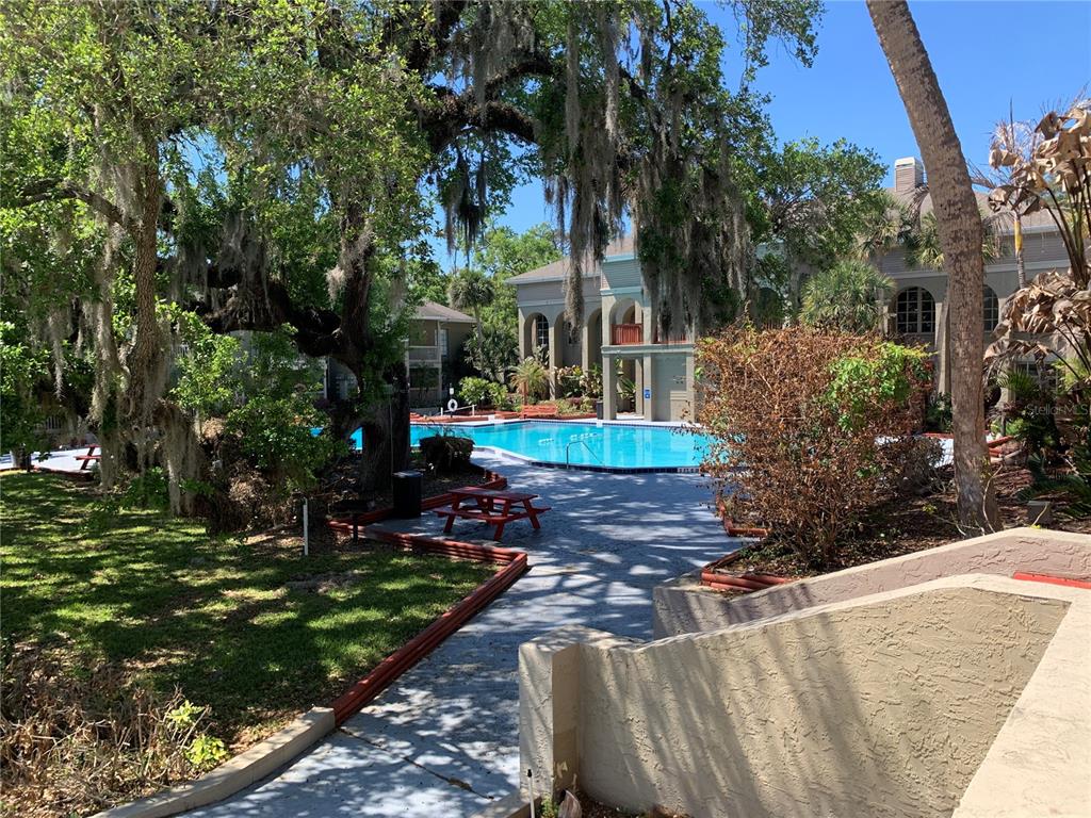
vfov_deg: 53.1
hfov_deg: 67.3
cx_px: 546
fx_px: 819
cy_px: 409
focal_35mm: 26
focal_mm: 4.25
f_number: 1.8
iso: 25
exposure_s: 1/815
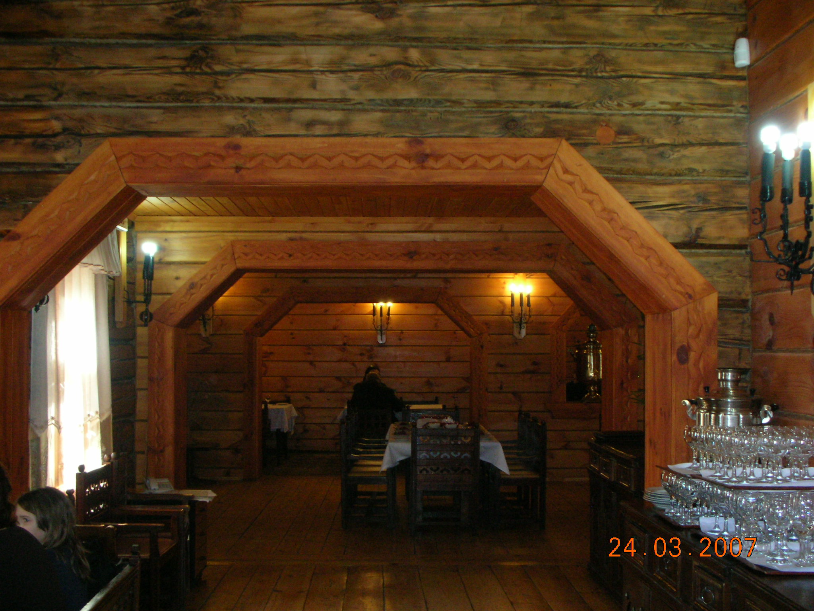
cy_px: 306
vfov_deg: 31.5
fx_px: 1082
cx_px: 407
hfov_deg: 41.2
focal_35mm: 46
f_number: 3.5
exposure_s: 1/60.1
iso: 200
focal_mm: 7.7
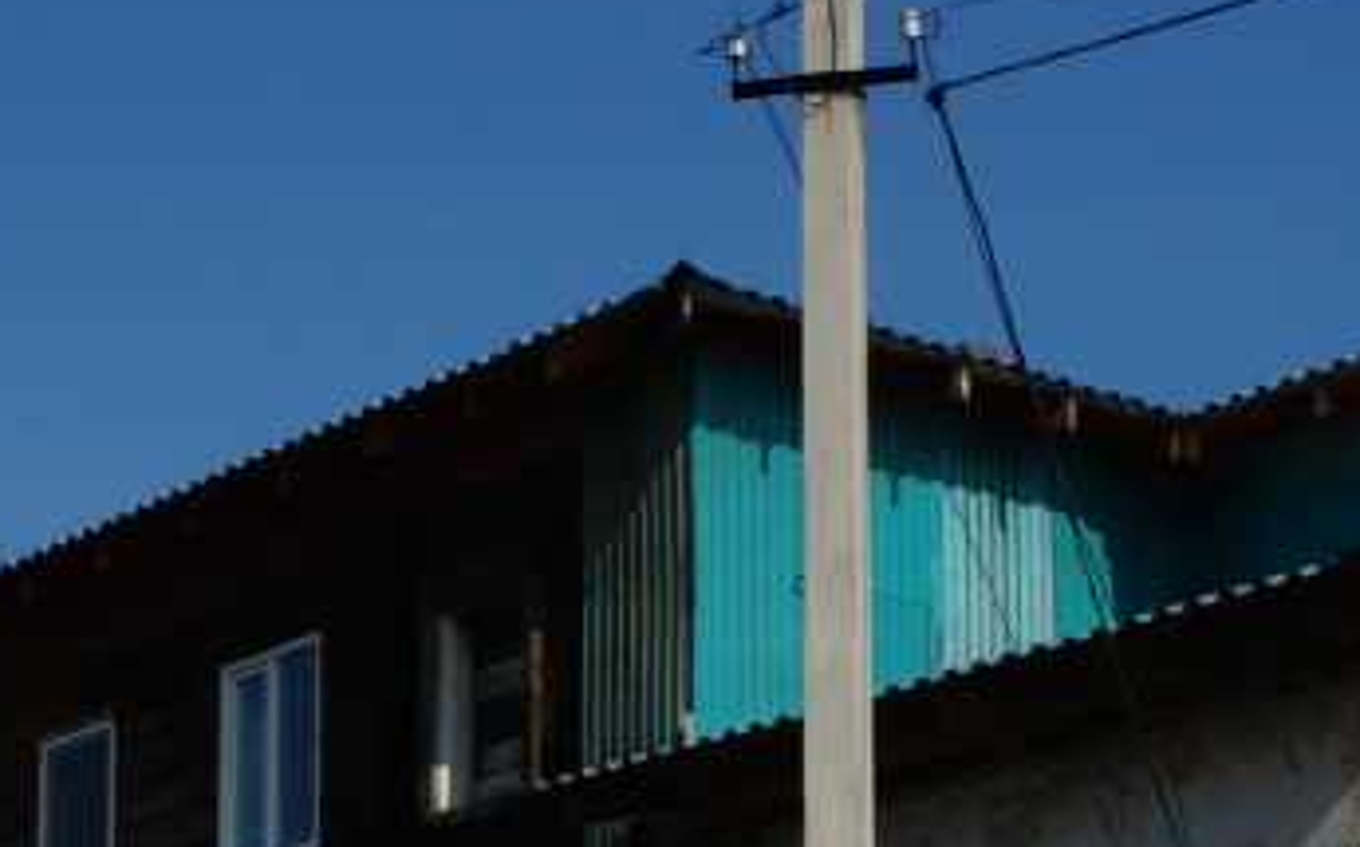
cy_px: 1278
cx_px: 639
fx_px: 4926
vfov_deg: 9.6
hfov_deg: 15.7
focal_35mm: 133
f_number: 13
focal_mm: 20
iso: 100
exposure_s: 1/250
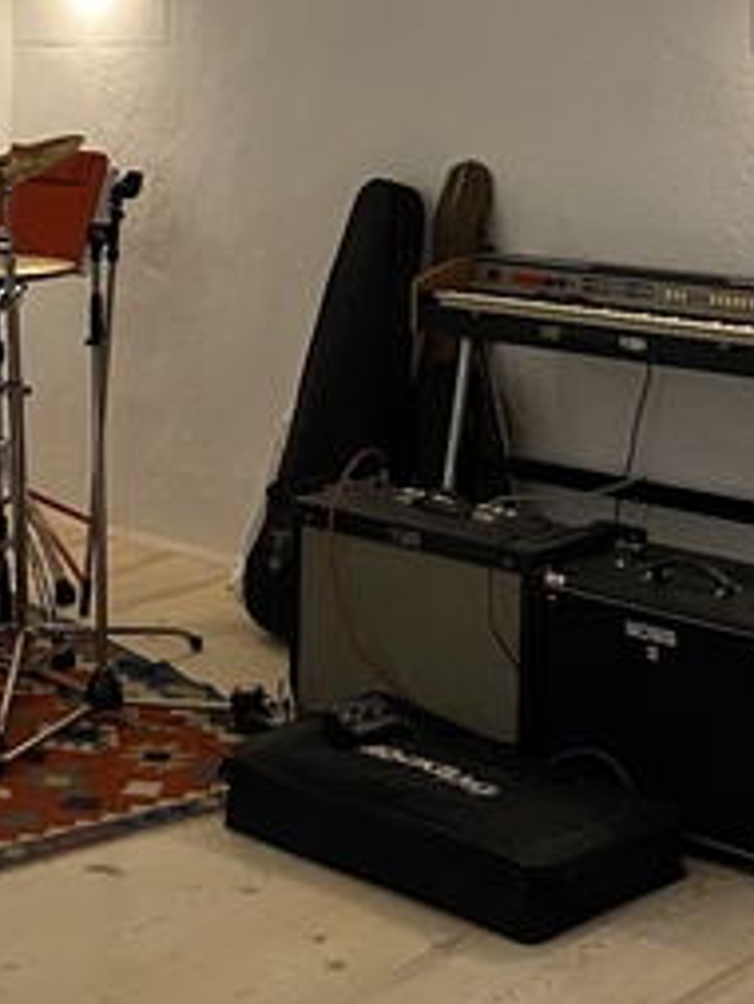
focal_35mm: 79
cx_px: 329
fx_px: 2292
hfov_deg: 18.7
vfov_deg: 24.1
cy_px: 123
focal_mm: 4.25
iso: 200
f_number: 1.8
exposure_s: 1/50
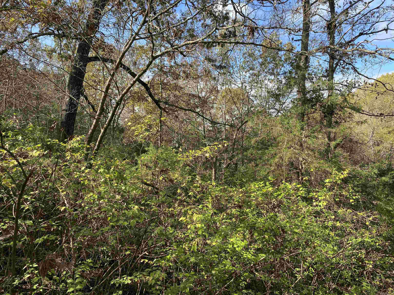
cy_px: 148
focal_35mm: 26
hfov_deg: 67.3
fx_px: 296
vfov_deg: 53.1
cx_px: 197
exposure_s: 1/666
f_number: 1.8
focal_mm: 4.25
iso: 32
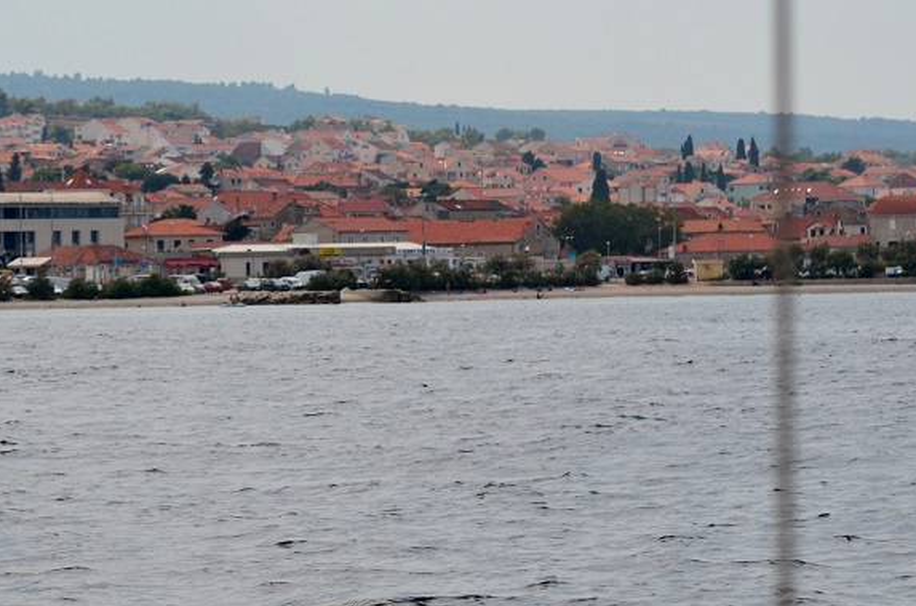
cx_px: 249
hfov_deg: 11.2
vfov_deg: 7.4
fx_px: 4645
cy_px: 90
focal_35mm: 183
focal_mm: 70
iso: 400
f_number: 5.6
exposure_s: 1/2500
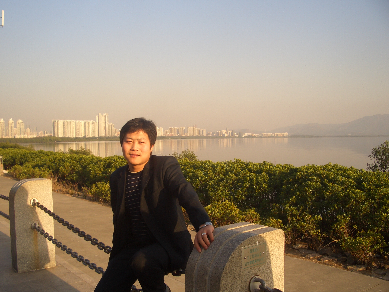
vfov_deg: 40.7
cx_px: 194
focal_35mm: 35
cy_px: 146
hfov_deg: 52.6
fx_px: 393
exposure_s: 1/200
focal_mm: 5.8
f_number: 4.3
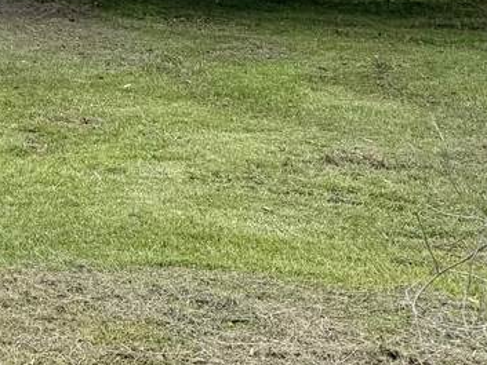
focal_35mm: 87
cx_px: -339
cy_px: -280
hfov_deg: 18.5
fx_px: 1224
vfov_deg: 14.9
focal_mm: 6.76
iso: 80
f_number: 1.78
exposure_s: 1/4167
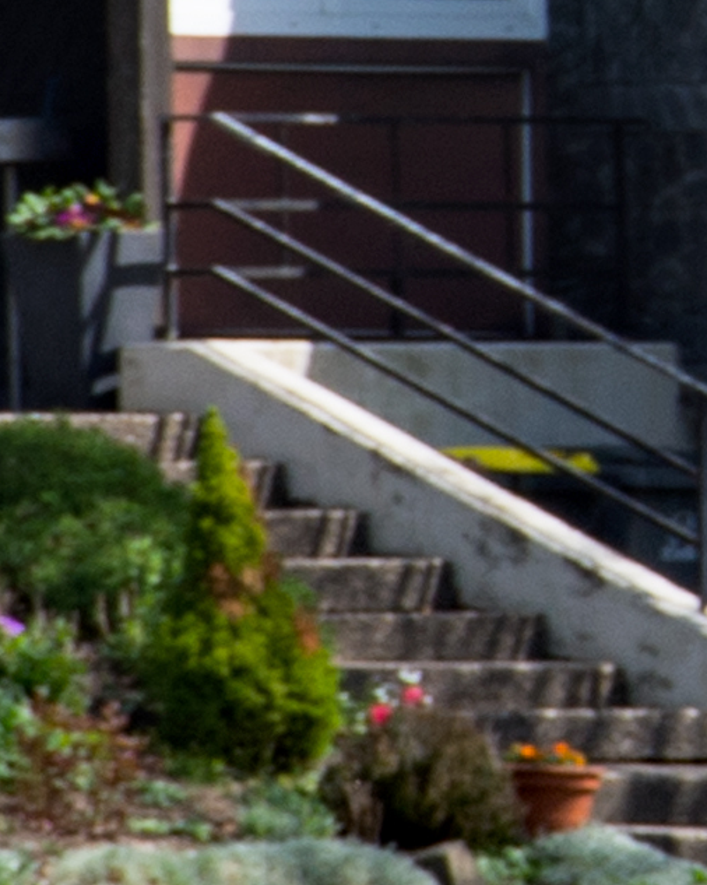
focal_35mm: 1401
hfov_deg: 1.1
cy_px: 169
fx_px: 36673
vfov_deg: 1.4
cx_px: 1724
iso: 100
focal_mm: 105
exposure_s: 1/200
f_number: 9
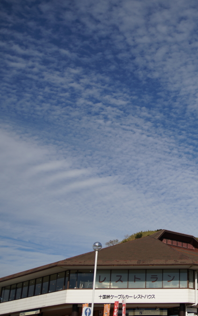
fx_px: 466
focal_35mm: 54
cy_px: 158
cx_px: 191
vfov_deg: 37.5
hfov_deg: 23.2
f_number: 2.8
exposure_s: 1/3000
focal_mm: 35
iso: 100
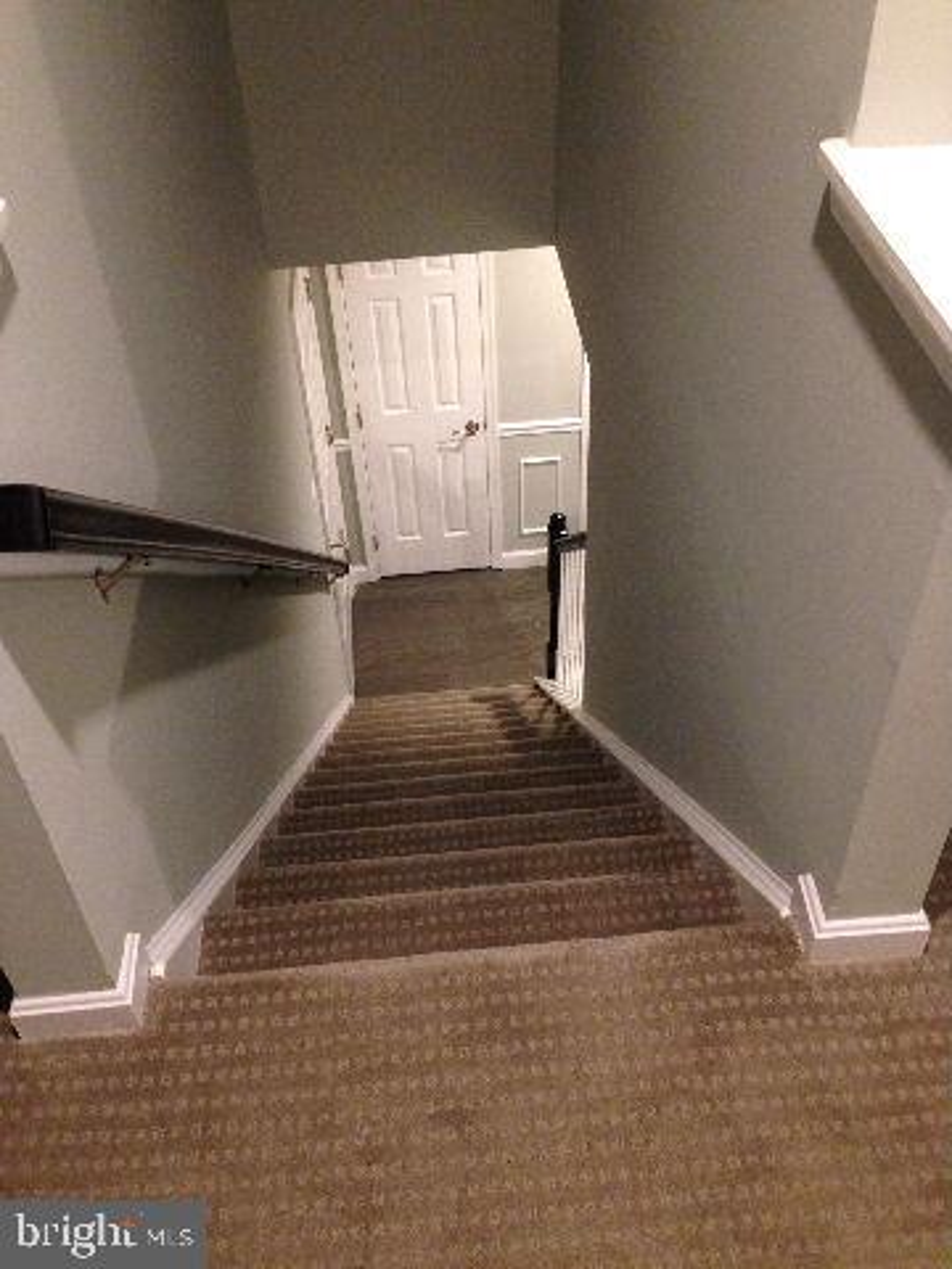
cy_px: 634
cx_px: 476
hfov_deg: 42.9
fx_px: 1210
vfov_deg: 55.4
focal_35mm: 33
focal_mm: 4.12
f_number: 2.4
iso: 200
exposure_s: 1/20
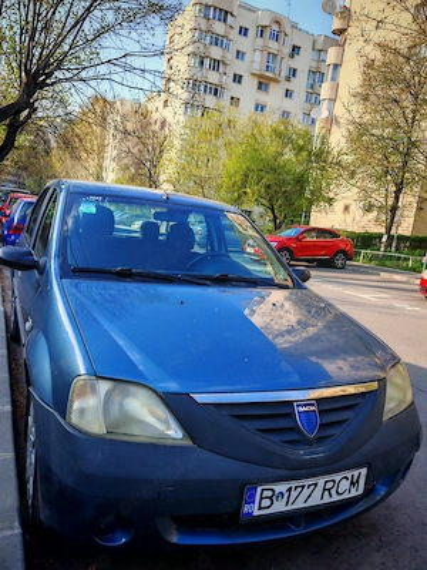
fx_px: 444
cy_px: 285
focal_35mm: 27
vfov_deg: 65.3
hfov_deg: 51.4
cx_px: 214
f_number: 1.9
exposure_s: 1/560
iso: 50
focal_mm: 6.67
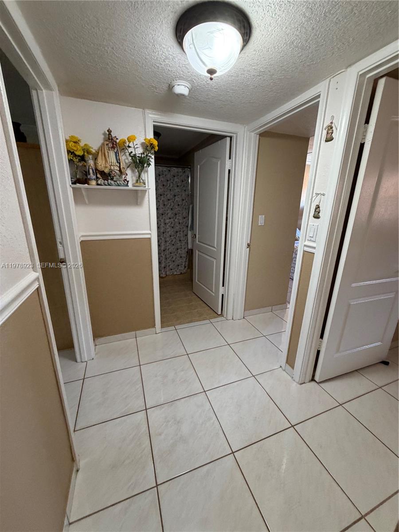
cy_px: 266
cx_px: 200
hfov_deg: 85.7
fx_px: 215
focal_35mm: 14
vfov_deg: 102.1
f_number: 2.2
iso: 250
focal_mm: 2.22
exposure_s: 1/60
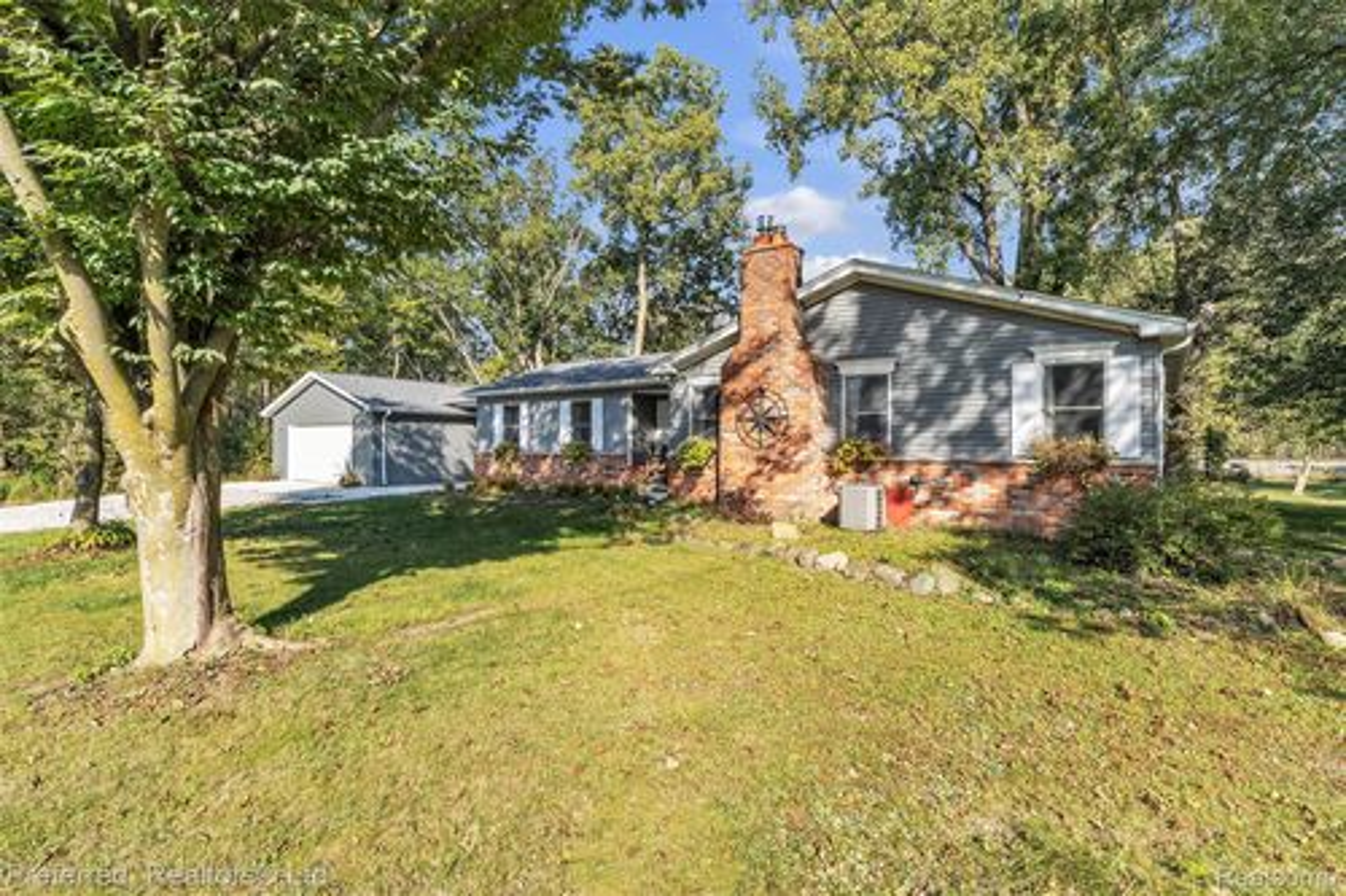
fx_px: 656
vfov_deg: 68.7
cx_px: 673
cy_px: 448
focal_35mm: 18
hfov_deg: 91.5
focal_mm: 11.7
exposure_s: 1/400
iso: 250
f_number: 8
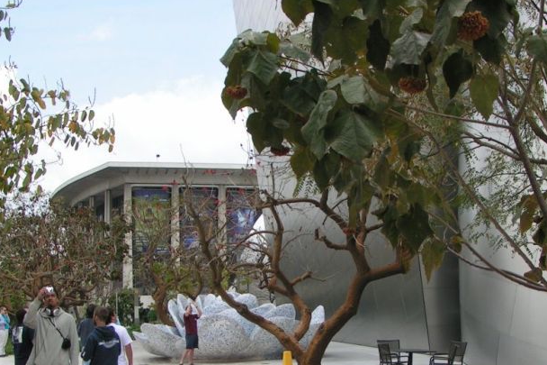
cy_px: 268
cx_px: 299
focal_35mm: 52
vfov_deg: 25.7
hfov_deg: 38.2
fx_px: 790
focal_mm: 5.8
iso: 50
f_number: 5.6
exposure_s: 1/250
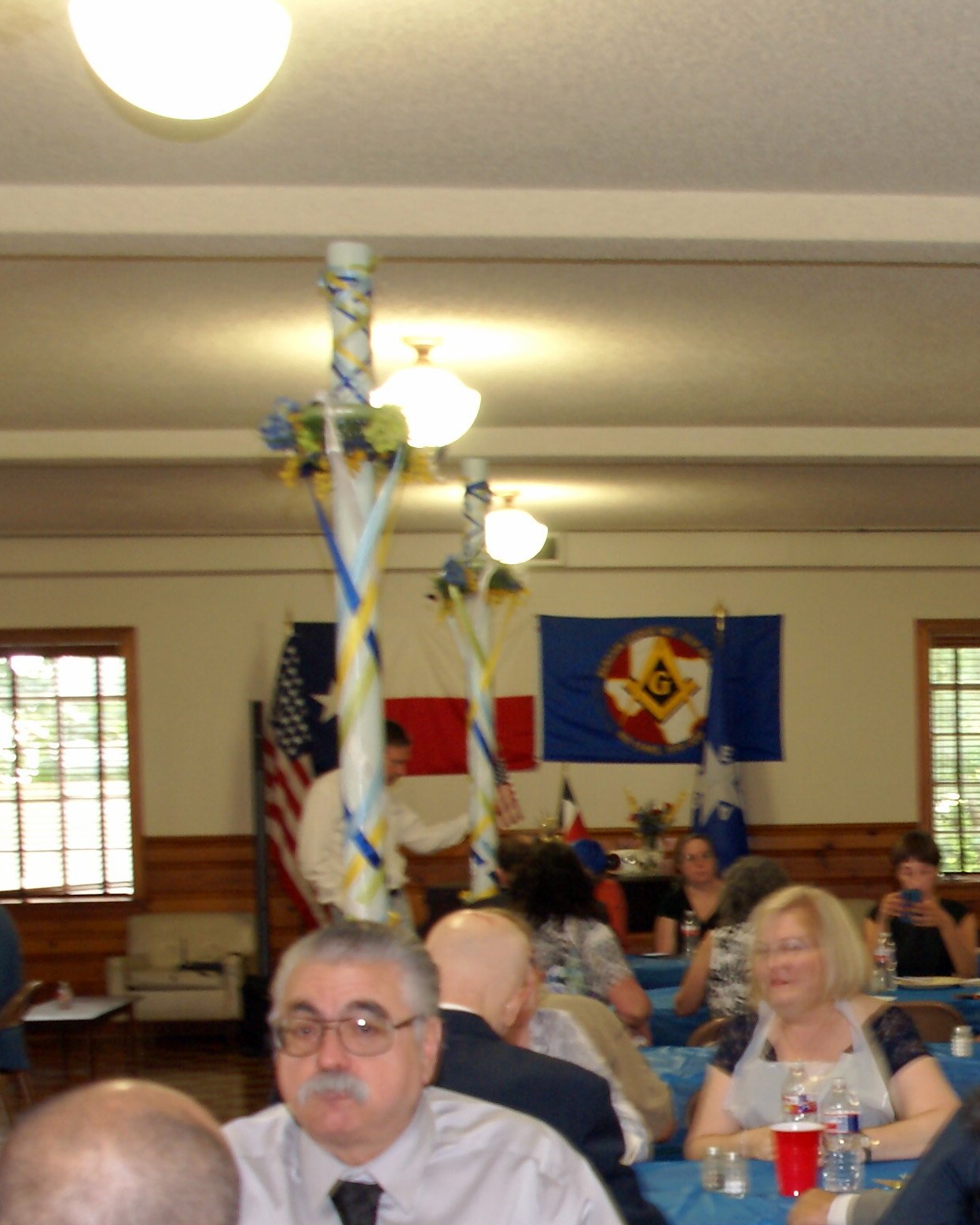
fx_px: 2284
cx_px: 1058
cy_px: 1002
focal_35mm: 63
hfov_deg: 22.9
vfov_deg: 29.3
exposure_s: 1/10
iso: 400
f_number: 5.6
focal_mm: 18
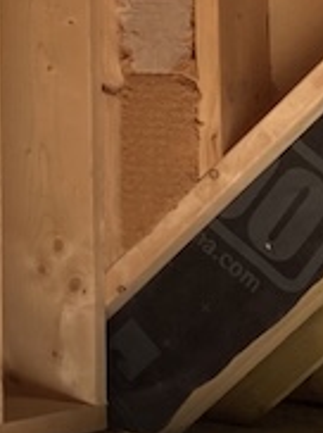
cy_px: -193
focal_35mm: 154
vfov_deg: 12.3
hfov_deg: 9.0
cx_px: -335
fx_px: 1920
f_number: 1.8
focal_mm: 3.99
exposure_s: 1/128
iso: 20
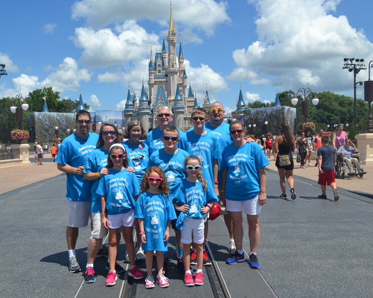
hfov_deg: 52.7
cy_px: 149
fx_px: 375
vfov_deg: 43.4
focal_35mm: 34
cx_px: 164
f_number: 9
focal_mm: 20
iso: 100
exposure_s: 1/320
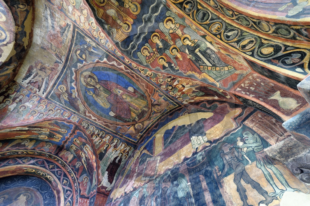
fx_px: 120
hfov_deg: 104.3
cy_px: 103
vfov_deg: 81.1
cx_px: 155
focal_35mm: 14
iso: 800
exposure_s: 1/25
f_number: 7.1
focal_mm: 14
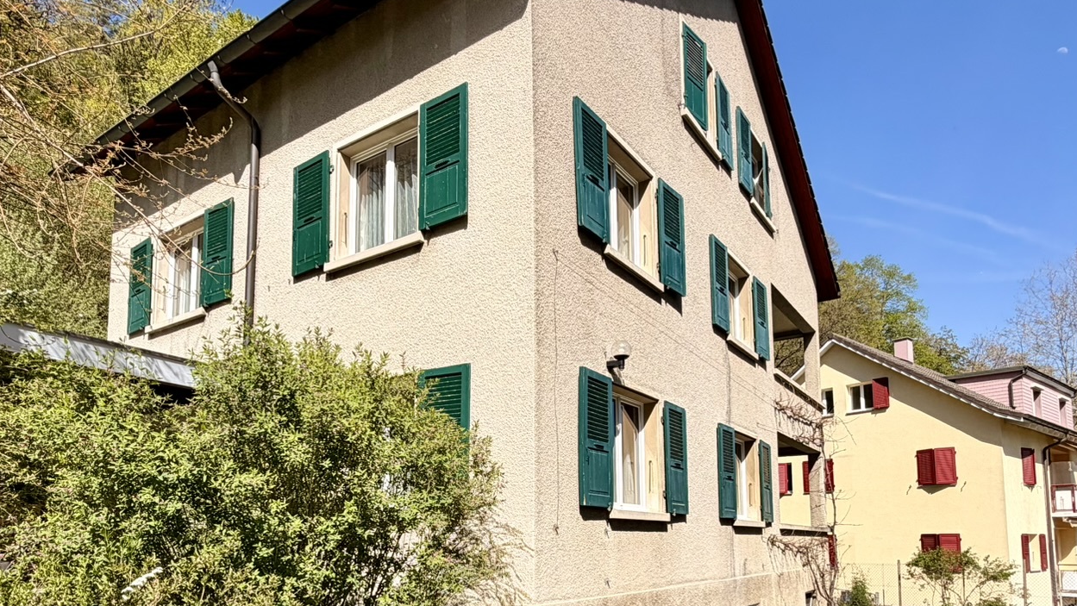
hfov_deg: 74.0
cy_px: 476
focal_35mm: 25
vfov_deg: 44.0
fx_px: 714
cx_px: 507
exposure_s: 1/770
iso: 25
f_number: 2.2
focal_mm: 2.22
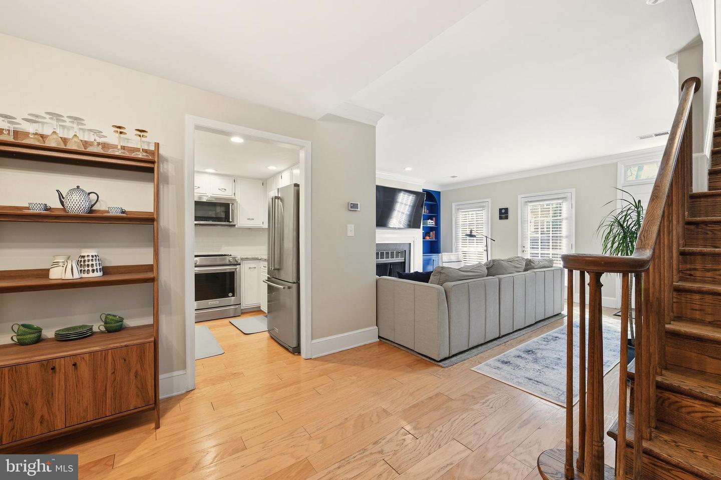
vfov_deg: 81.2
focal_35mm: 14
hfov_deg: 104.3
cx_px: 360
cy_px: 240
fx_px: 280
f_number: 10
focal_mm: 14
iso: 250
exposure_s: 1/25
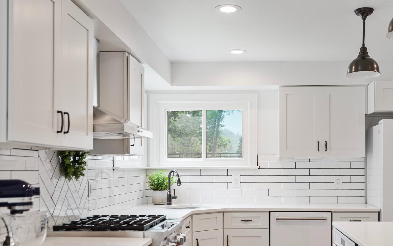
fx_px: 461
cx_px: 237
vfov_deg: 29.7
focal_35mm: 43
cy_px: 162
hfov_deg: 45.9
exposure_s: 1/30
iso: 320
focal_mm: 34
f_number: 4
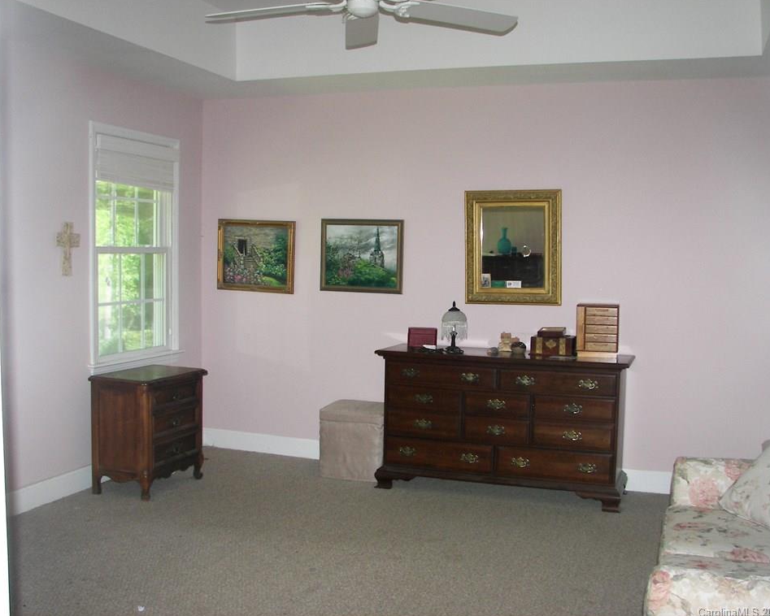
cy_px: 307
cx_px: 374
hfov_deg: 47.9
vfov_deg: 39.2
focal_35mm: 38
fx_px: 866
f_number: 2.8
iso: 100
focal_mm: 6
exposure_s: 1/30
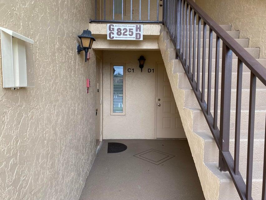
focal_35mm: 26
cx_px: 133
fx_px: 200
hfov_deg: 67.3
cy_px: 100
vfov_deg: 53.1
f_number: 1.8
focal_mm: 4.25
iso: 32
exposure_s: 1/326
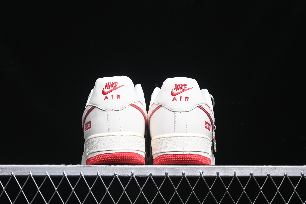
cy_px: 102
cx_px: 153
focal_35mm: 75
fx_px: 637
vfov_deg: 18.2
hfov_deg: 27.0
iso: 160
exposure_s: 1/60
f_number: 6.3
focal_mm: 50
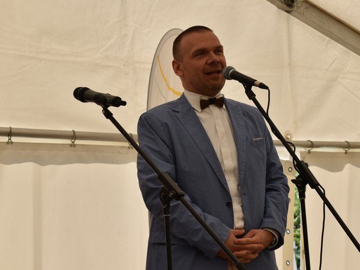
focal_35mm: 111
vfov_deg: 13.4
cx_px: 230
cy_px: 134
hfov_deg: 17.7
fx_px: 1151
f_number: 7.1
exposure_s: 1/200
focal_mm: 55
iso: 100
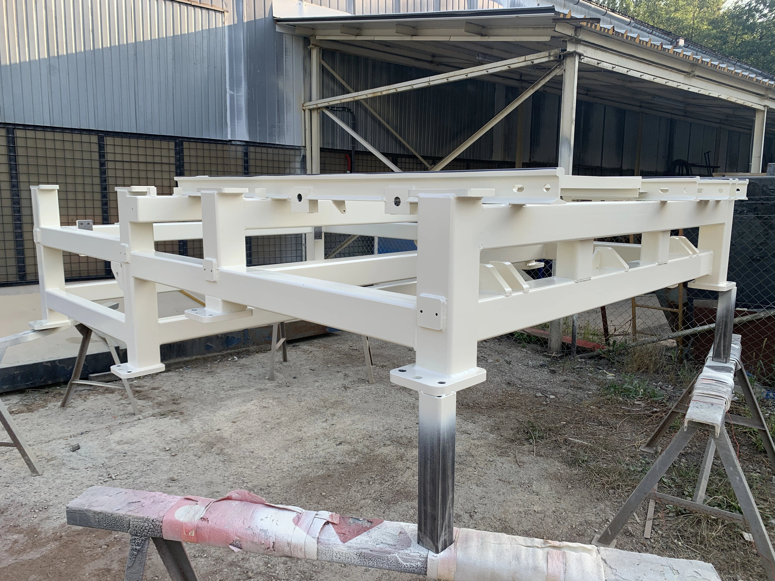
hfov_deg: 67.3
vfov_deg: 53.1
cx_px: 388
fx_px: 582
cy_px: 290
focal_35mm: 26
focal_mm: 4.25
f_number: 1.8
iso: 25
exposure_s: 1/322
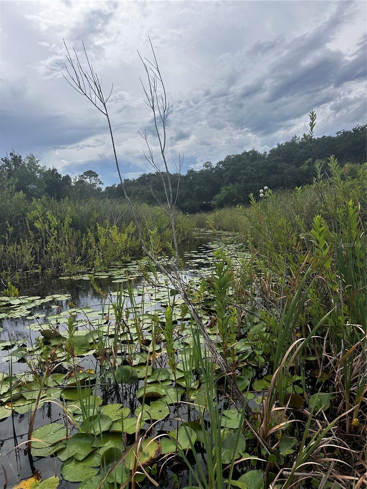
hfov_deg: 56.8
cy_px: 244
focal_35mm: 24
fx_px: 339
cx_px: 184
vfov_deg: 71.6
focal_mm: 6.86
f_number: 1.78
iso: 80
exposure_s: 1/5848
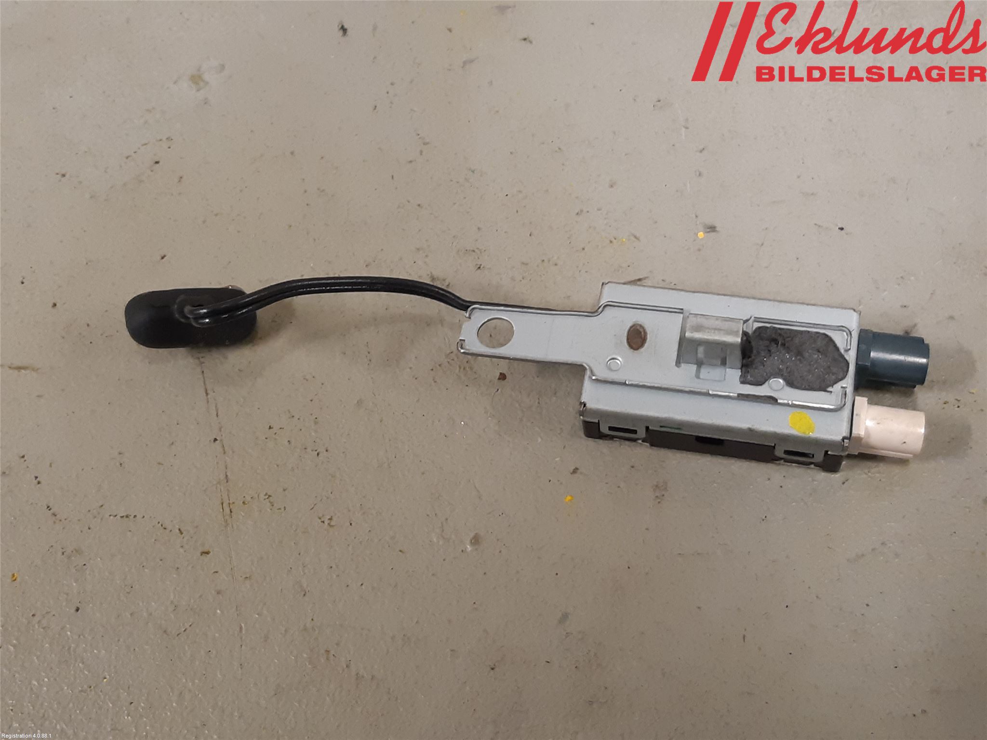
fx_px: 741
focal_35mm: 26
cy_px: 370
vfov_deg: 53.1
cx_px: 494
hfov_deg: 67.3
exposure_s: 1/50
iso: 200
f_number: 1.7
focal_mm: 3.93
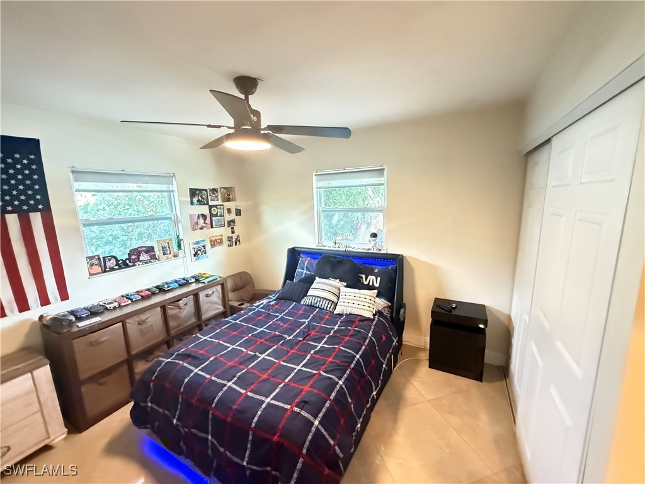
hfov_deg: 102.1
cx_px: 322
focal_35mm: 14
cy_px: 242
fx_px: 261
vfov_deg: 85.7
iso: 1250
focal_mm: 2.22
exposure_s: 1/40
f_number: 2.2
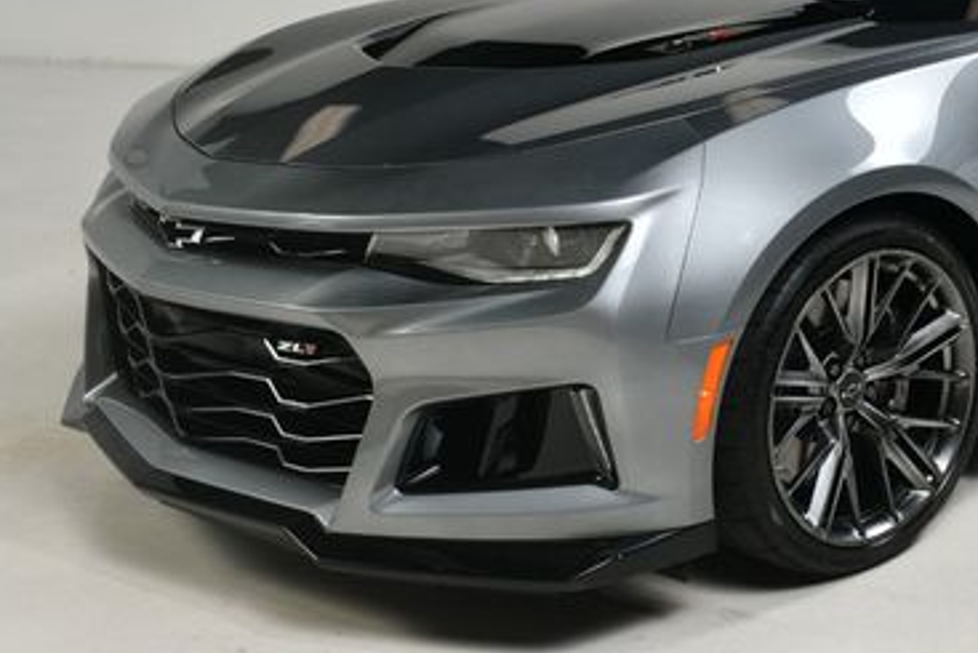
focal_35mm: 68
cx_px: 831
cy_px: 197
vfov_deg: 19.9
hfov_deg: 28.8
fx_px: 1848
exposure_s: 1/160
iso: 100
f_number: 13
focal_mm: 26
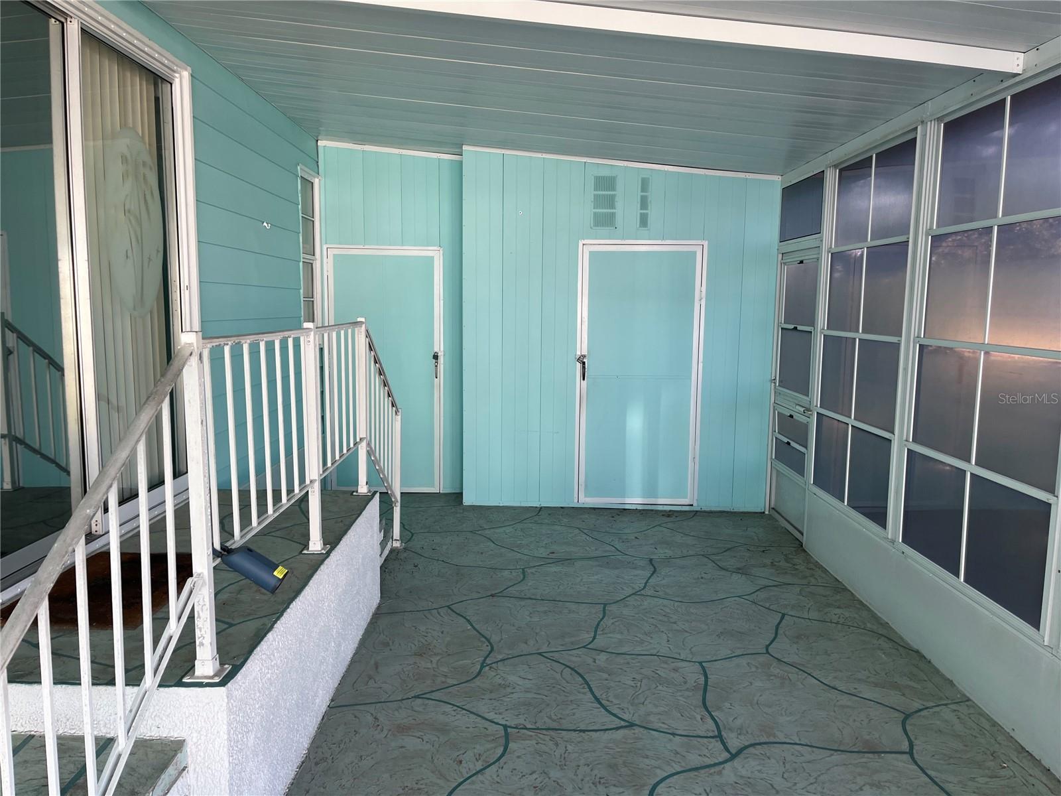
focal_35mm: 26
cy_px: 398
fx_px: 797
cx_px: 530
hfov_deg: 67.3
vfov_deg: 53.1
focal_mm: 5.1
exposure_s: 1/122
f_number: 1.6
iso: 50
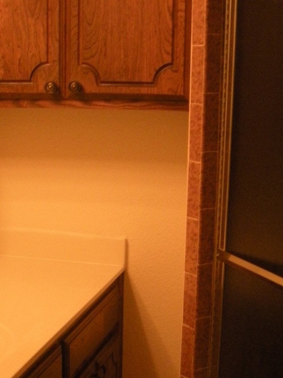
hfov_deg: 21.9
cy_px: 268
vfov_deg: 28.7
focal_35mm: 67
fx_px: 730
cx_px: 113
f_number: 3.5
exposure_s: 1/44.1
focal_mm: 6.3
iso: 400
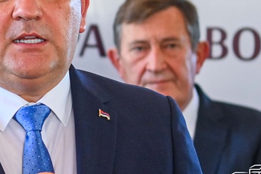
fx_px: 1565
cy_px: 40
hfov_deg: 9.5
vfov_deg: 6.3
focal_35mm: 216
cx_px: 56
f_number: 2.8
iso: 1600
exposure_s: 1/200
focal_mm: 70
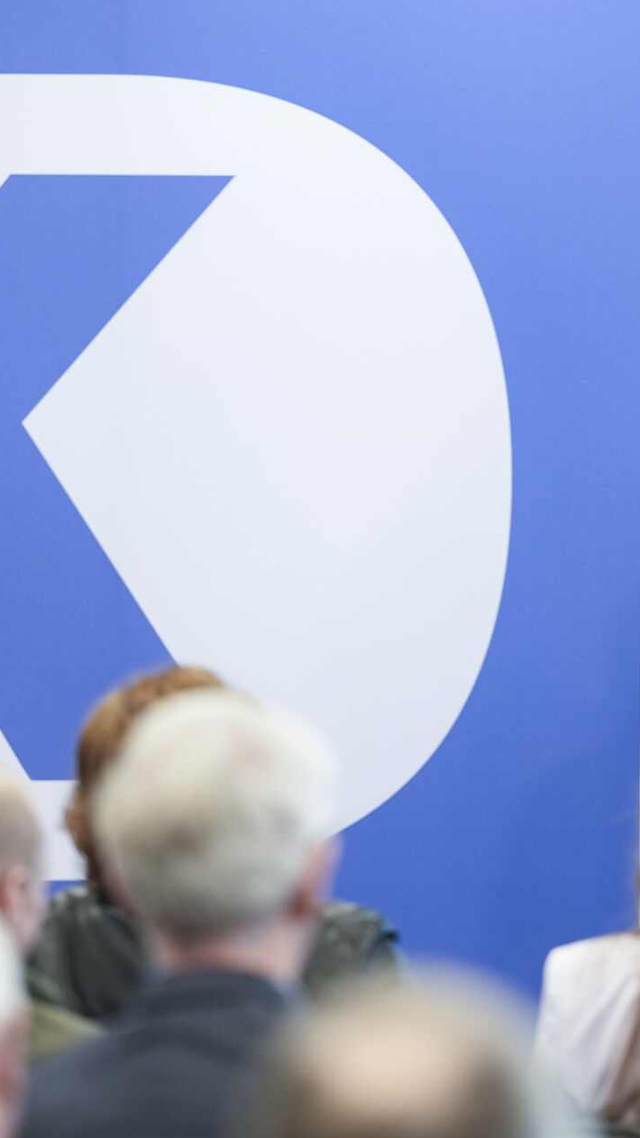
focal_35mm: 213
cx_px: 374
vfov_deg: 10.1
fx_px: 6427
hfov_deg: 5.7
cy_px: 569
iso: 1000
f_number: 1.8
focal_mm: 135
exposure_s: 1/200
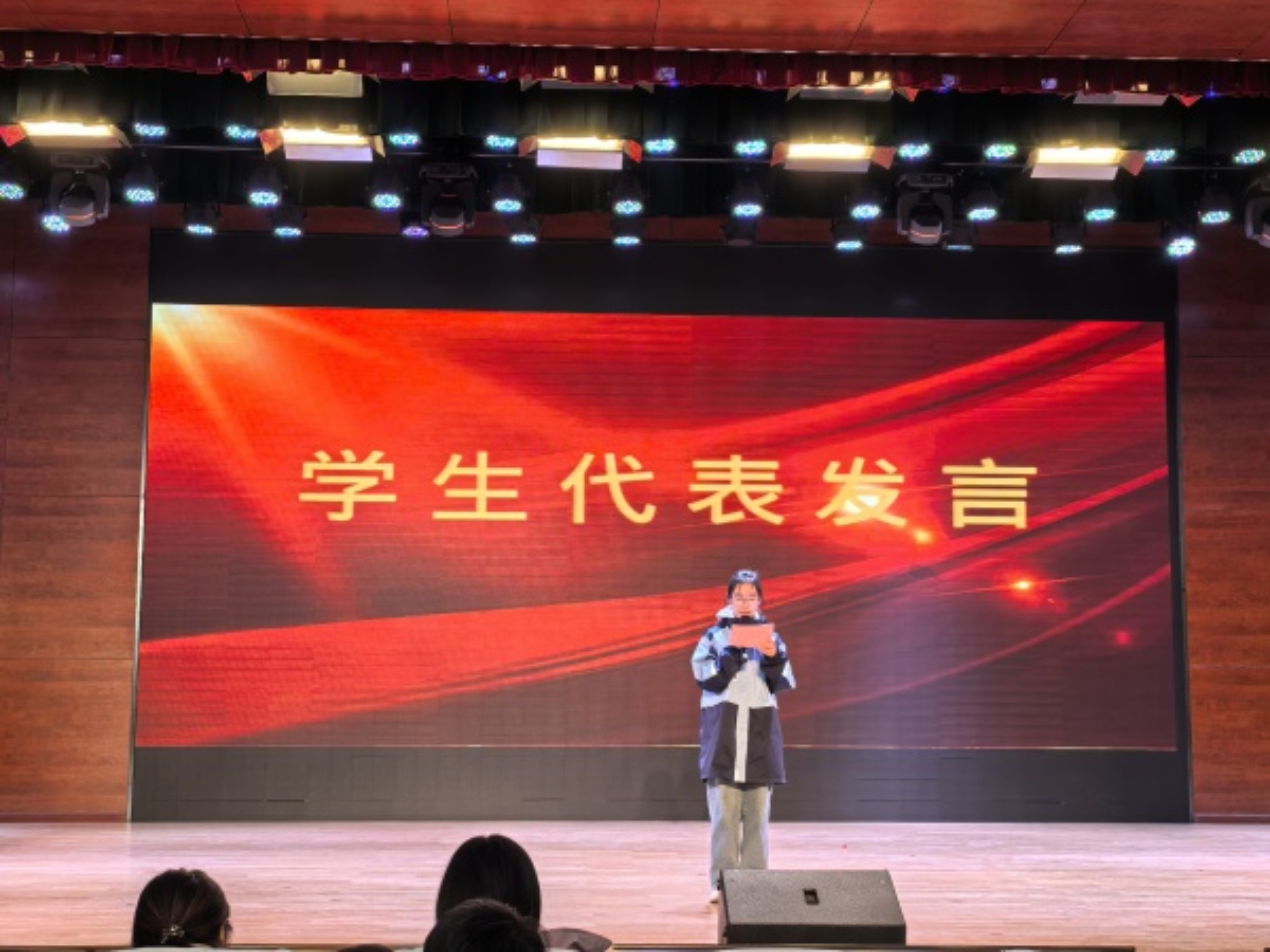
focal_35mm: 49
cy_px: 476
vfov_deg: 29.7
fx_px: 1798
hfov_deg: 38.9
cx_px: 635
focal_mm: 5.75
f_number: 2
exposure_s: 1/100
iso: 50
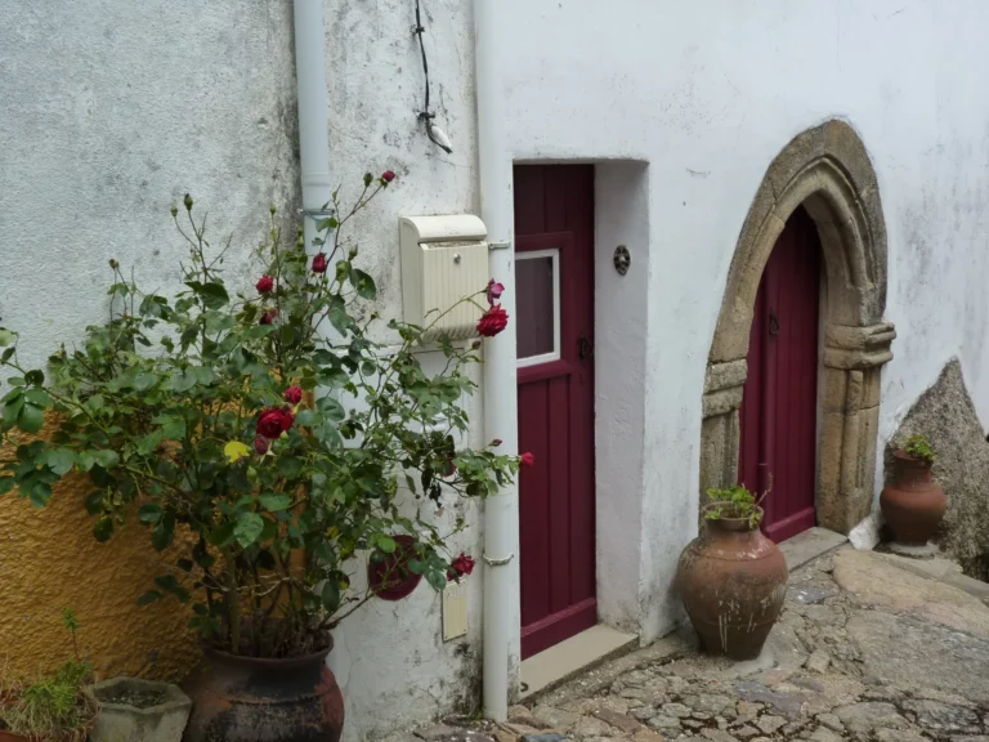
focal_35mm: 39
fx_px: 1114
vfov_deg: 36.8
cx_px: 494
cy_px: 371
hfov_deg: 47.9
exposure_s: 1/250
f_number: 4.5
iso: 125
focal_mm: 6.9
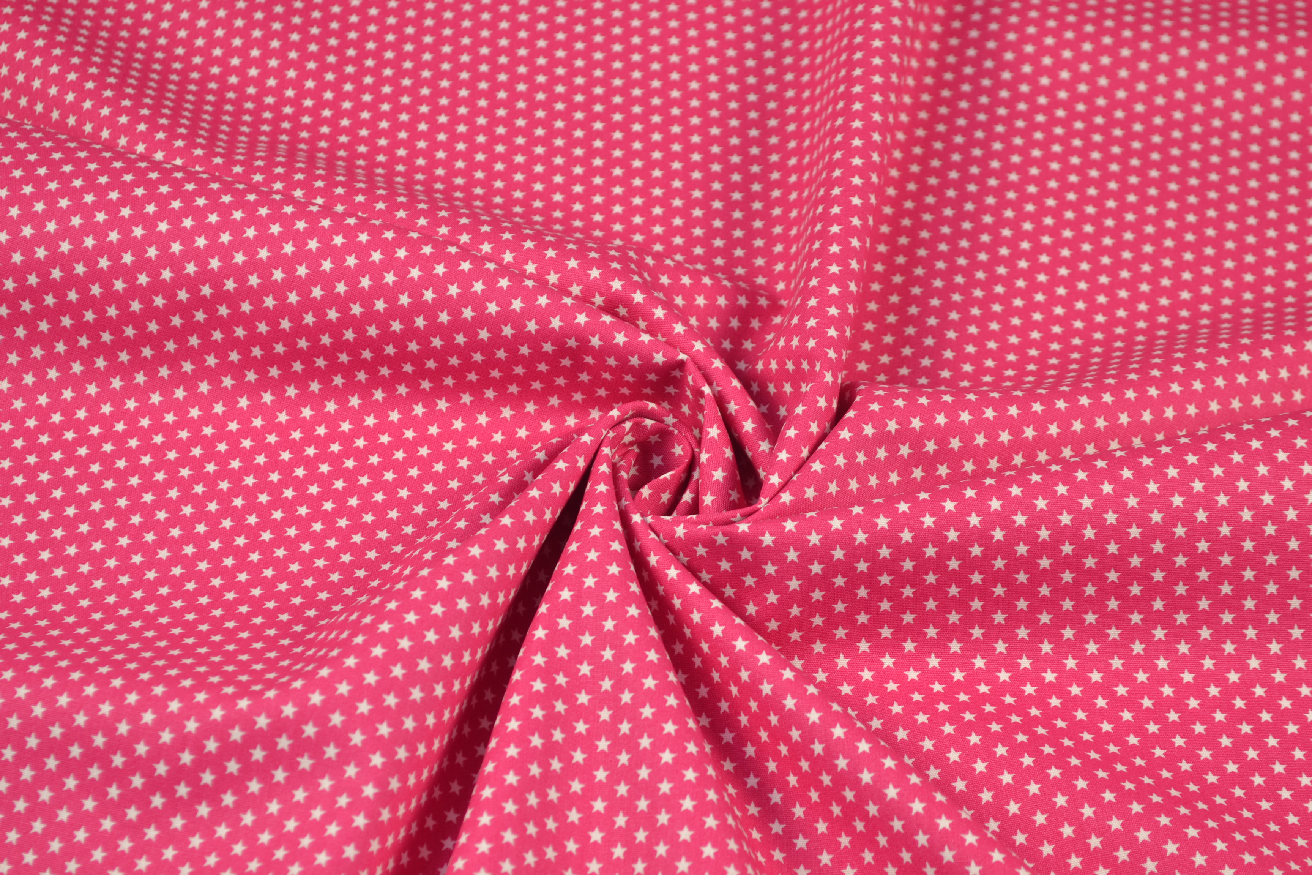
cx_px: 656
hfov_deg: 27.0
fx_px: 2733
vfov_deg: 18.2
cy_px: 438
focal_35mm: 75
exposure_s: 1/15
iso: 100
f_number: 8
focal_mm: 50
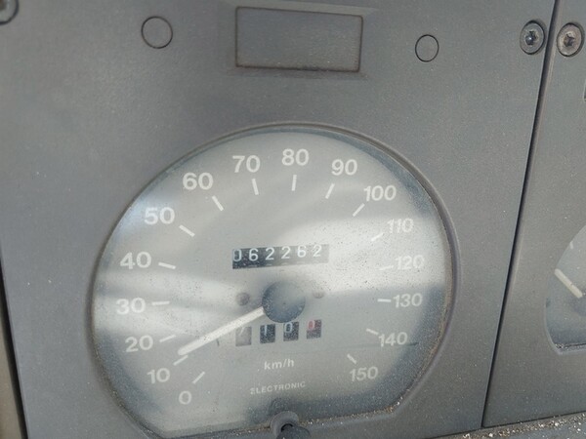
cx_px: 293
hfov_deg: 71.6
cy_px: 220
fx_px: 406
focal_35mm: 24
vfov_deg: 56.8
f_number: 1.8
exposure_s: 1/120
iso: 64
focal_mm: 5.23
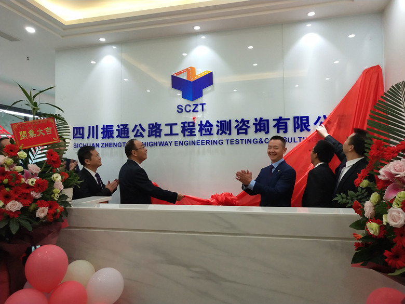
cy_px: 152
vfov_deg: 46.8
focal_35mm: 30
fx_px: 351
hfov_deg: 60.0
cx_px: 202
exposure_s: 1/100
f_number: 1.8
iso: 245
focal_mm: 3.95
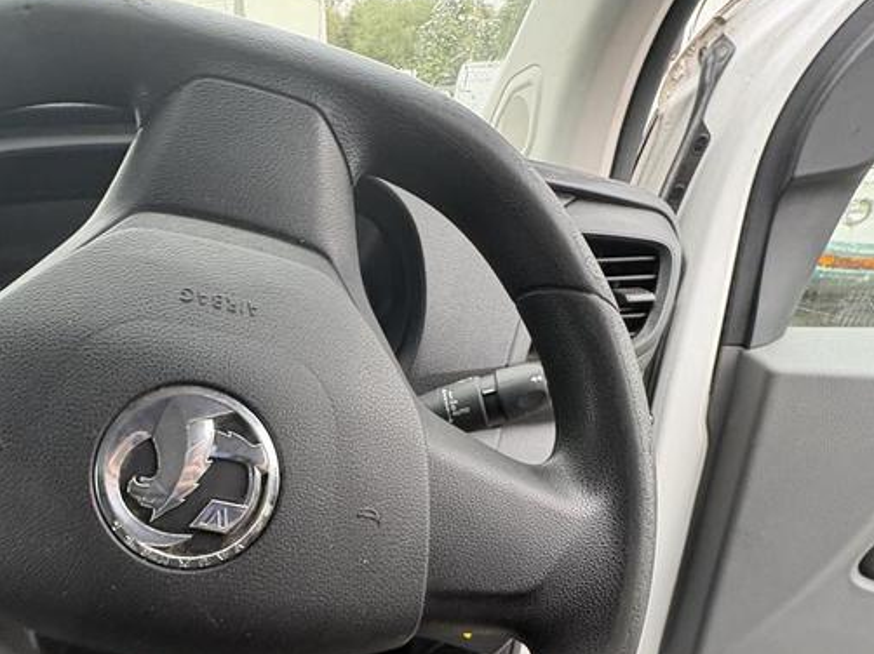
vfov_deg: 51.9
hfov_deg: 67.1
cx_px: 277
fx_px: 631
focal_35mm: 25
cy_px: 508
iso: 250
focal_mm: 2.22
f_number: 2.2
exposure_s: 1/60
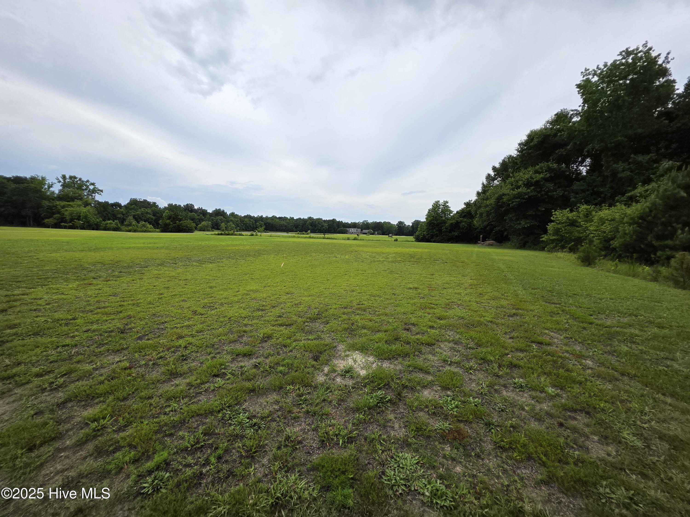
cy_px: 258
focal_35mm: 13
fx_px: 259
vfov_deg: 89.9
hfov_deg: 106.2
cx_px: 345
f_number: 1.9
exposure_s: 1/2082
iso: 40
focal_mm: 2.2
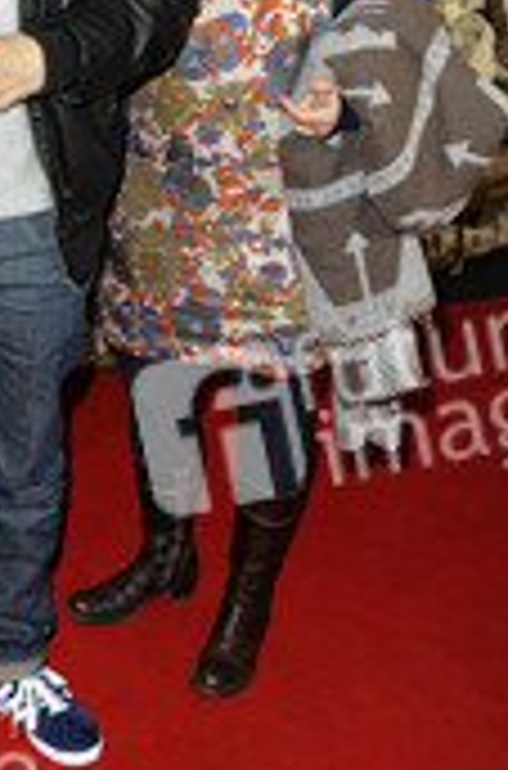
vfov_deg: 26.7
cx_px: -45
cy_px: 185
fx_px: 1597
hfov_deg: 17.5
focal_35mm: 75
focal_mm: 32
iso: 800
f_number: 5.6
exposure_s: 1/100
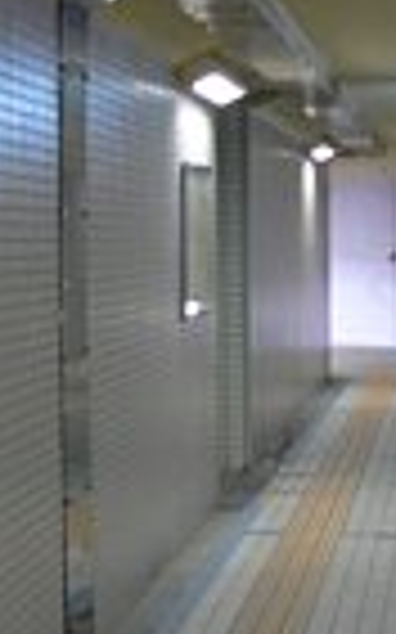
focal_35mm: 105
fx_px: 1815
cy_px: 301
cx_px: 603
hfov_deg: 11.9
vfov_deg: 19.8
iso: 200
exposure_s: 1/8
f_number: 2.8
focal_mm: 7.4
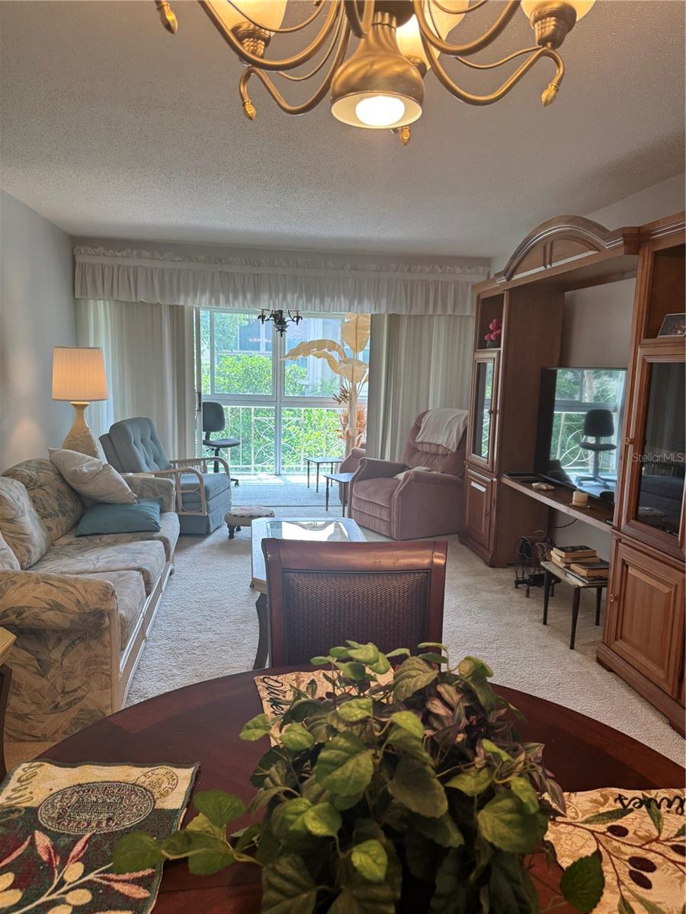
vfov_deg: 71.6
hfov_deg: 56.8
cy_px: 457
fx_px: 634
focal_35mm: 24
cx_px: 343
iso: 125
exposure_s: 1/120
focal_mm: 6.76
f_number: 1.78
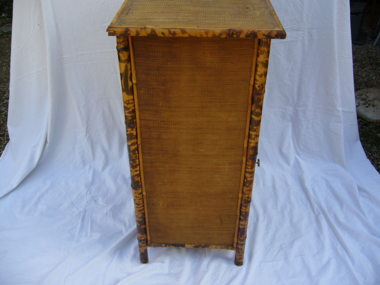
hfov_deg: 52.6
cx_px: 190
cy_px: 142
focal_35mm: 35
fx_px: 384
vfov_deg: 40.7
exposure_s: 1/200
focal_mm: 5.8
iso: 80
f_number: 2.8
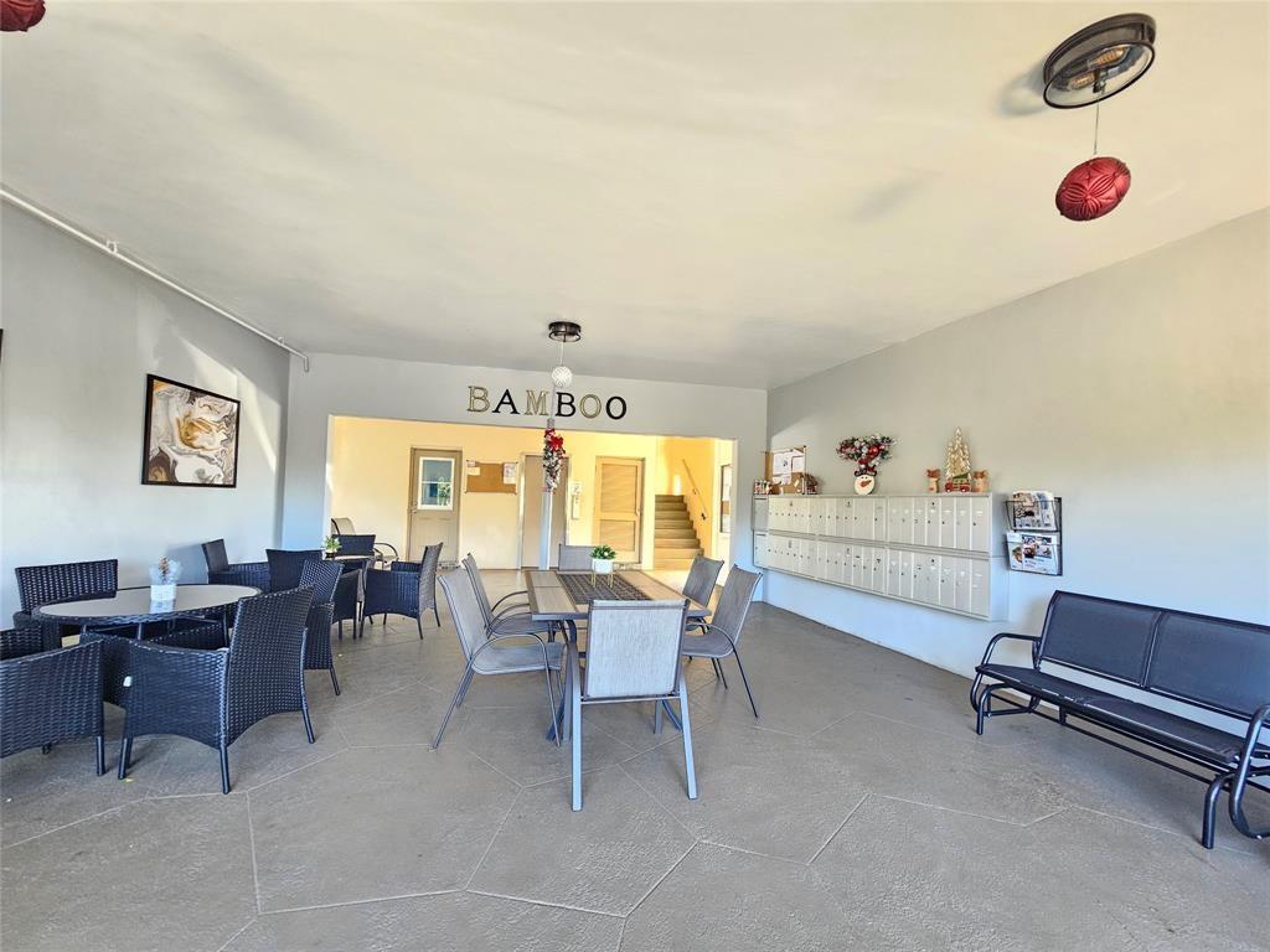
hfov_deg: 106.2
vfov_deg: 89.9
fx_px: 477
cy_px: 476
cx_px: 635
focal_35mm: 13
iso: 320
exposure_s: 1/40
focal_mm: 2.2
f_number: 2.2
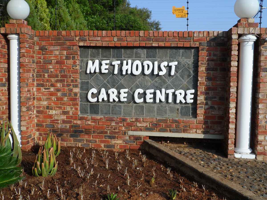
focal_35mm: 41
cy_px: 100
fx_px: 316
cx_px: 134
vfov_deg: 35.1
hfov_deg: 45.8
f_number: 5.2
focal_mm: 6.8
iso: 80
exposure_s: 1/350
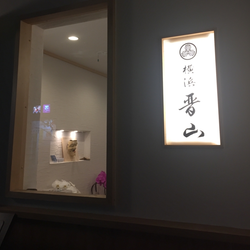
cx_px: 133
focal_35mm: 37
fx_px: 302
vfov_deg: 44.3
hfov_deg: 44.9
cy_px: 85
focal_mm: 4.15
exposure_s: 1/30
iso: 64
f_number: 2.2
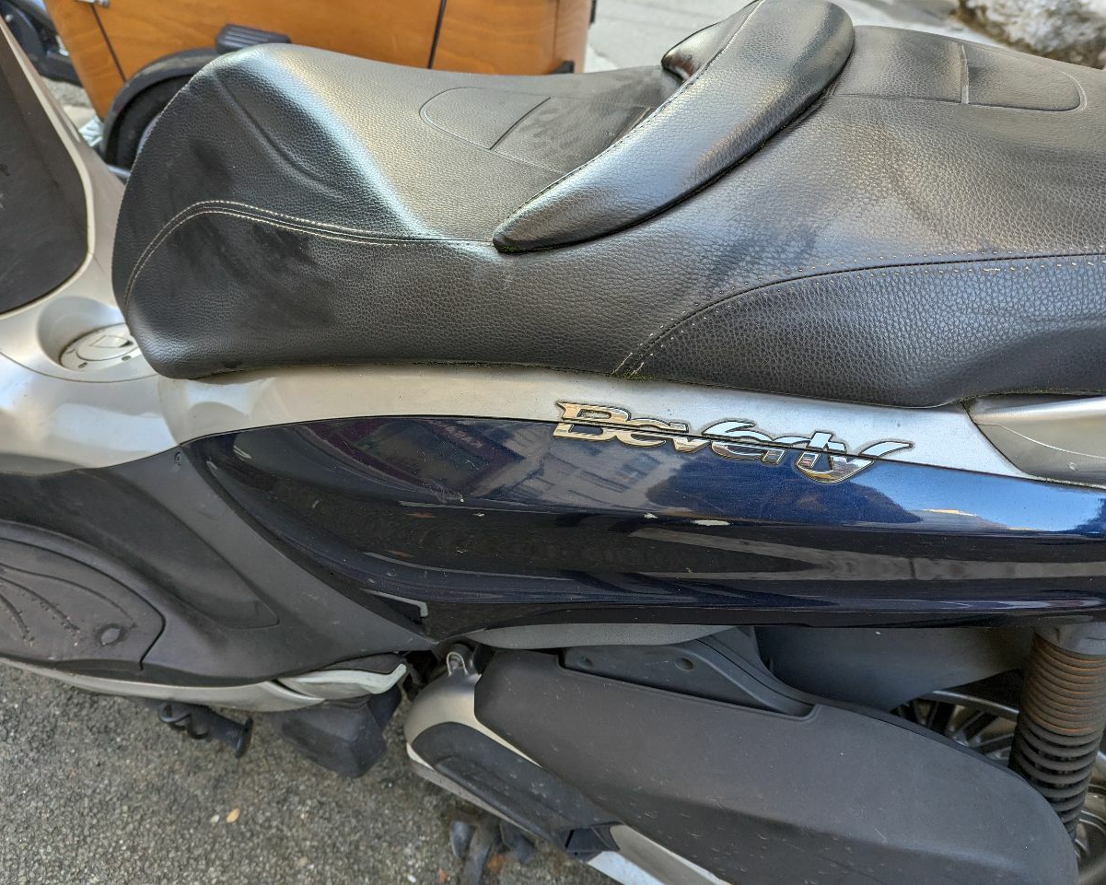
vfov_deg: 56.8
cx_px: 565
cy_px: 442
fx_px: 818
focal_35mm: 25
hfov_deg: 68.1
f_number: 1.85
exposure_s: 1/70.2
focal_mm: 6.81
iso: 42
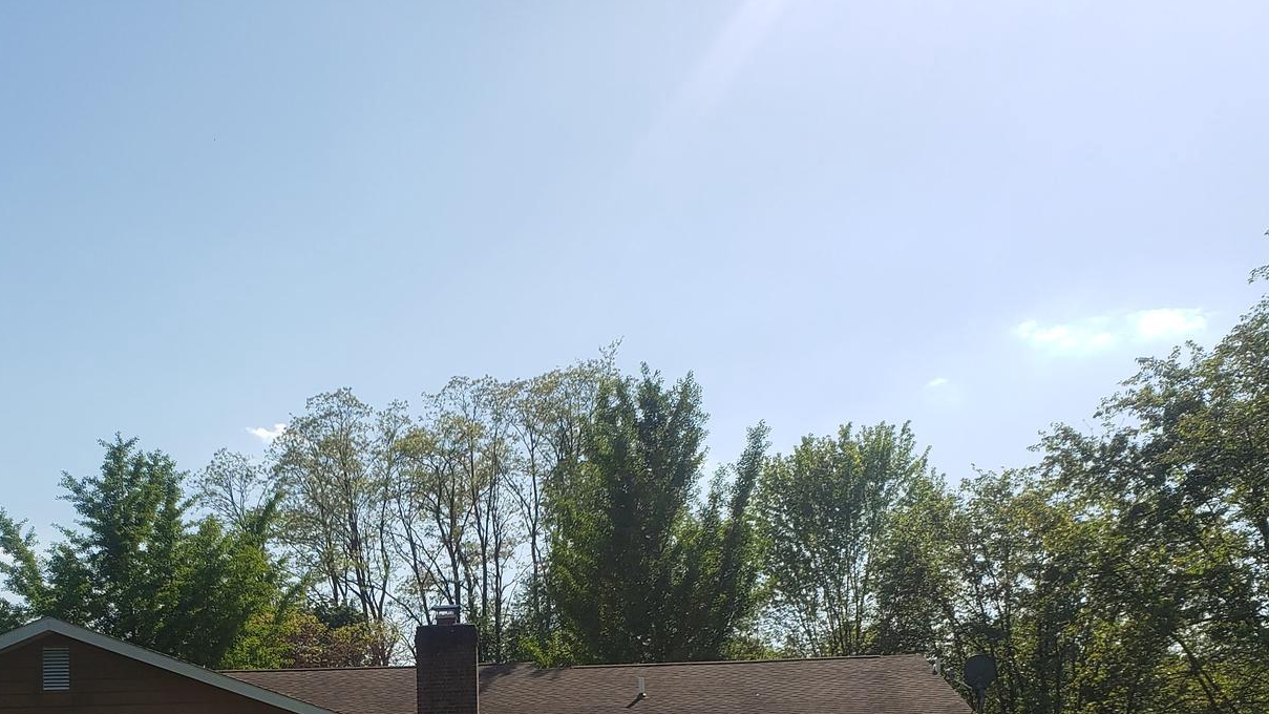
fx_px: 1615
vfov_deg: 23.3
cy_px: 804
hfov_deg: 42.2
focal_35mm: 48
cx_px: 397
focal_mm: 4.3
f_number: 2.4
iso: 50
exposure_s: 1/2188
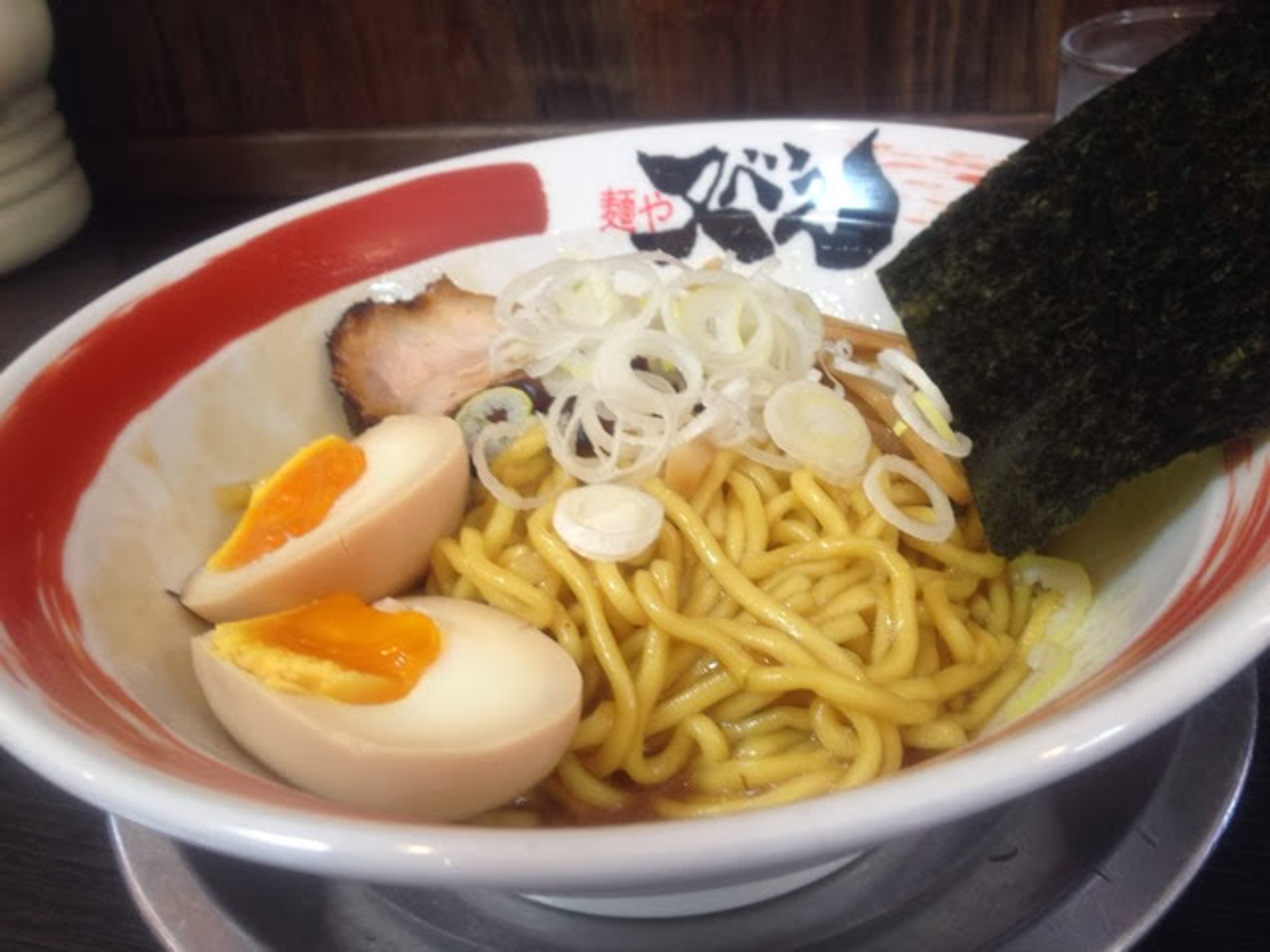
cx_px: 635
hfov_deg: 52.6
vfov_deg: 40.7
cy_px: 476
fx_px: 1284
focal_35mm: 35
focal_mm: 4.28
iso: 50
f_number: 2.4
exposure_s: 1/20
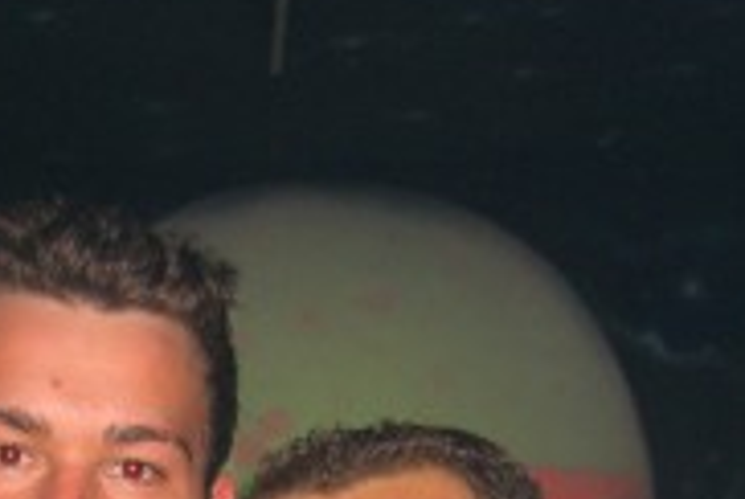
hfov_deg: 15.6
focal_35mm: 130
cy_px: 793
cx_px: 123
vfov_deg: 10.2
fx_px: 2695
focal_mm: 7.9
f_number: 2.8
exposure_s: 1/60
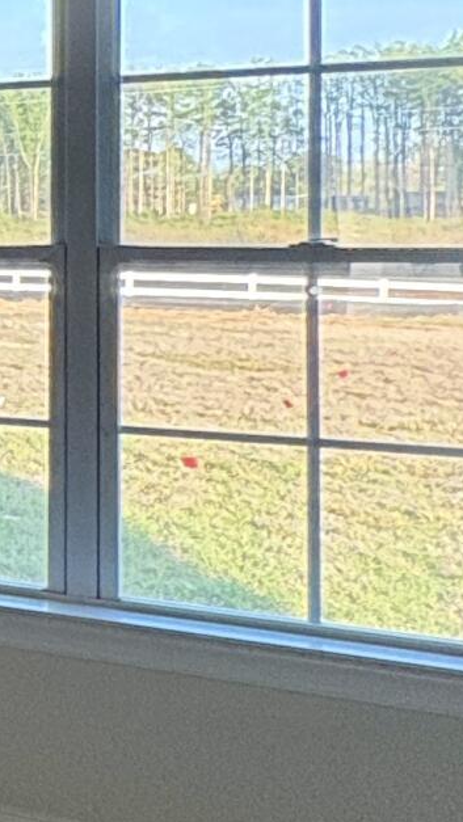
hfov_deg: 9.1
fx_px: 1592
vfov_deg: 28.6
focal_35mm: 73
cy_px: 225
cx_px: -1225
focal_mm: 2.22
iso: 160
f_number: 2.2
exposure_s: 1/99
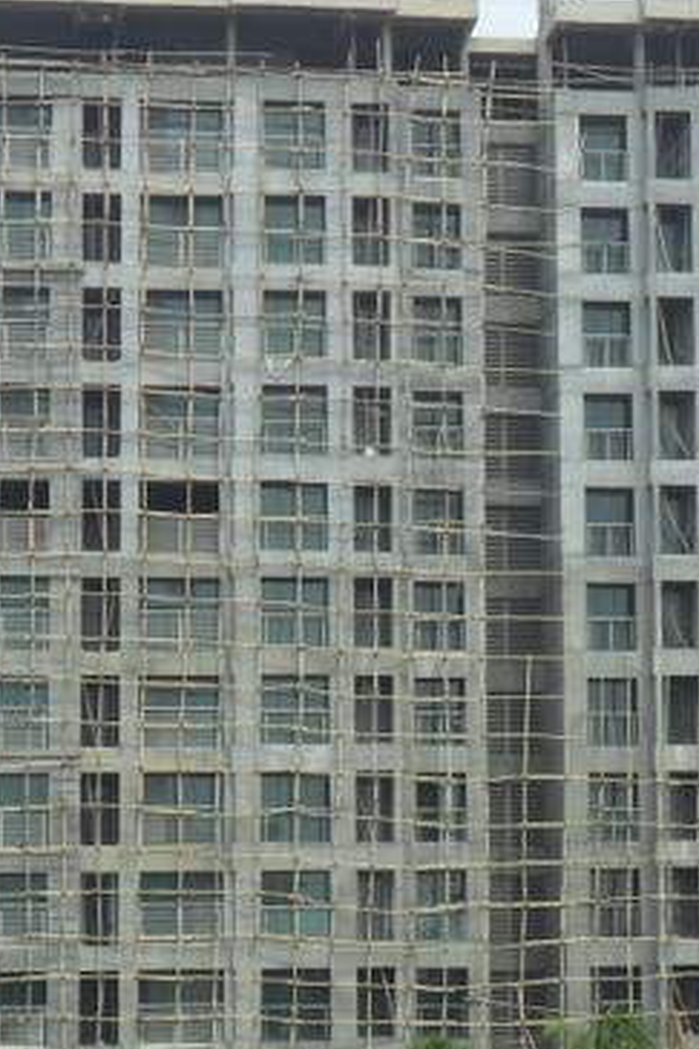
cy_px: 579
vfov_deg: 14.7
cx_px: 673
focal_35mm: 140
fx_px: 4081
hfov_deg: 9.7
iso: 100
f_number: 5.6
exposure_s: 1/350
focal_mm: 11.2
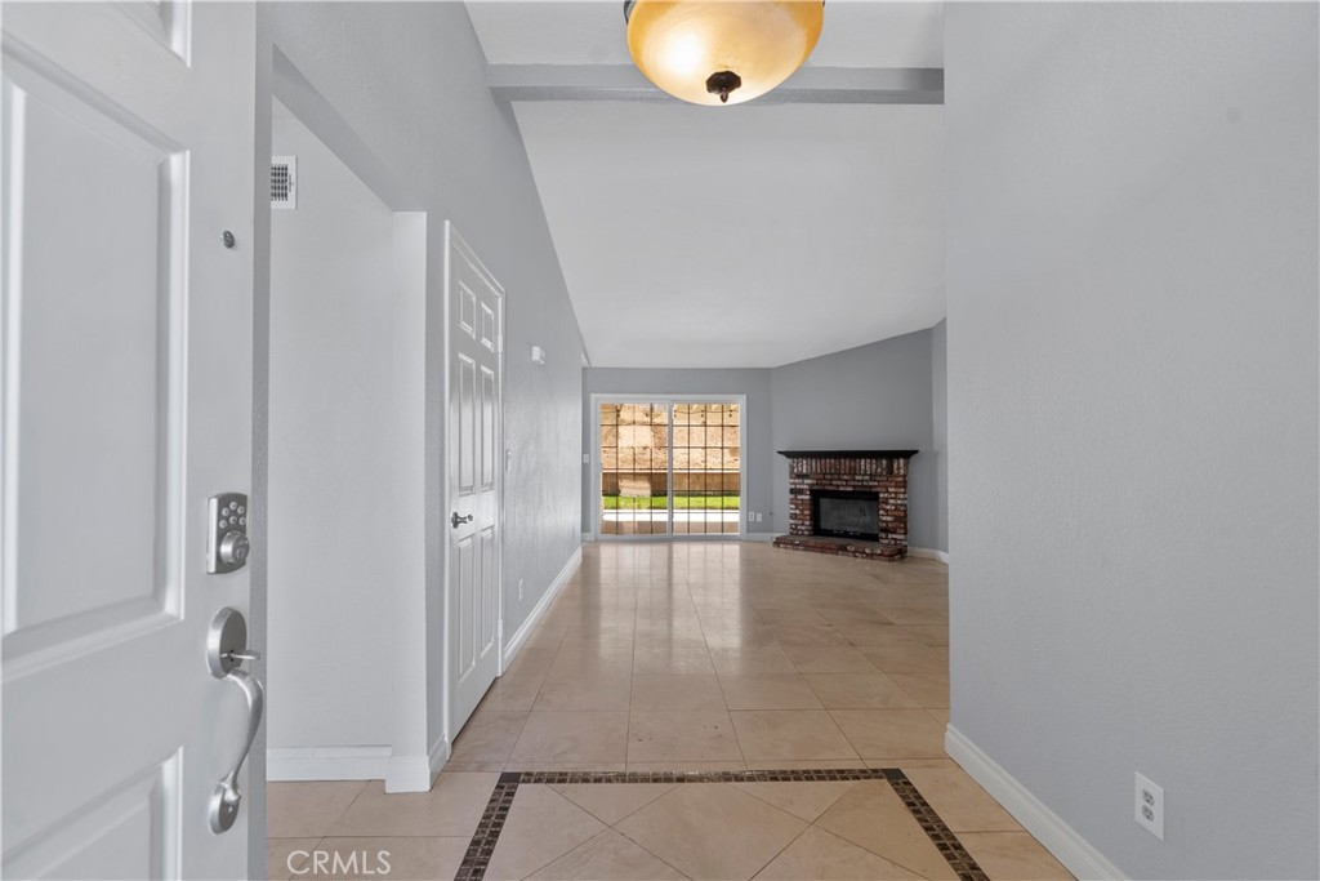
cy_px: 440
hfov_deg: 96.7
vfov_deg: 73.8
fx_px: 587
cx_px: 660
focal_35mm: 16
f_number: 6.7
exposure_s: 1/10
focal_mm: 16
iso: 250
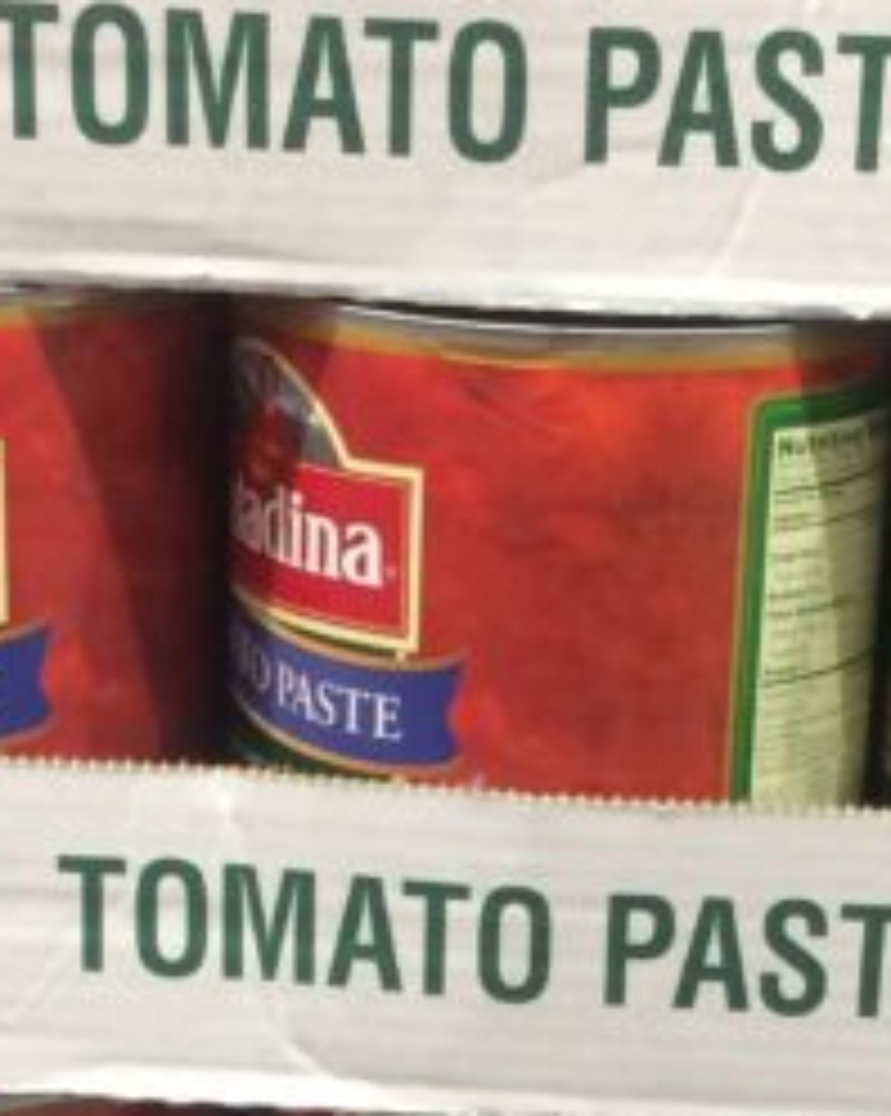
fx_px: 3861
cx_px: 513
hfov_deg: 13.2
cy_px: 1508
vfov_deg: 15.5
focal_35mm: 117
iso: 125
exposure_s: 1/30
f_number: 2.2
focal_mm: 4.15
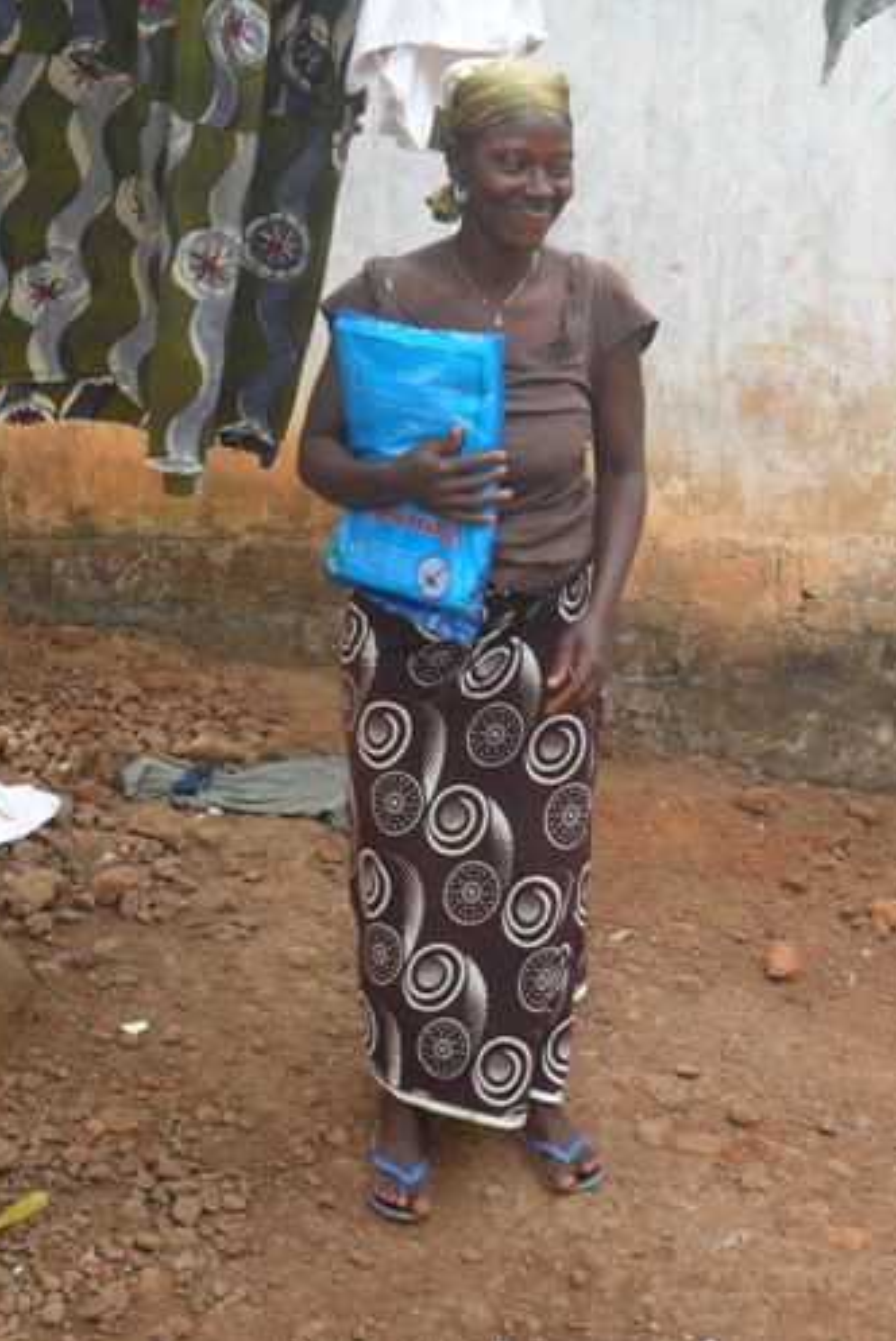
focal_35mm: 46
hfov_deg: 29.3
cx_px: 471
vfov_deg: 42.7
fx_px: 1715
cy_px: 672
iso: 100
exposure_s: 1/45
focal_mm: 7.8
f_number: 4.5
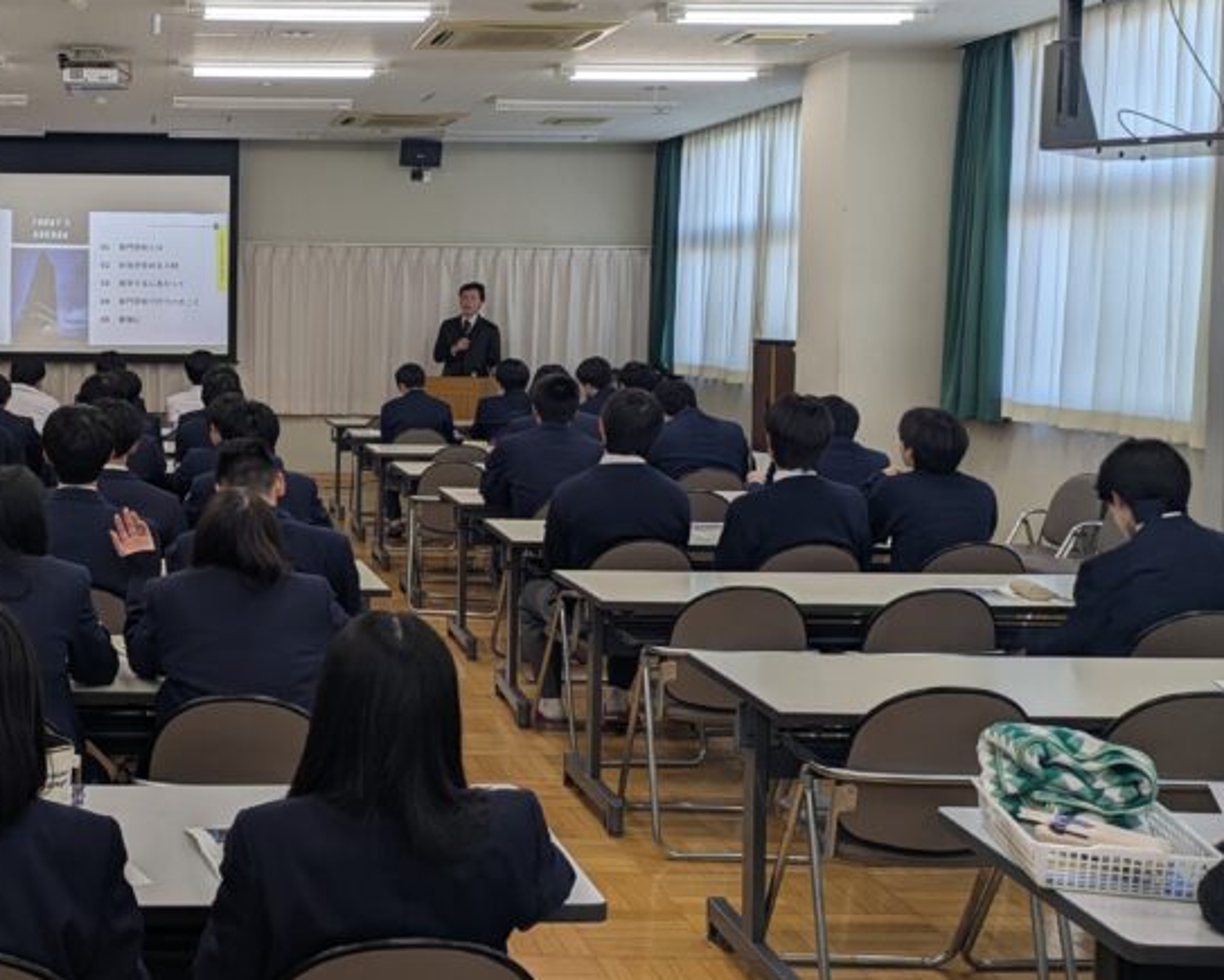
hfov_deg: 37.9
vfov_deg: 32.5
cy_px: 339
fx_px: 1667
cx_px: 147
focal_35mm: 46
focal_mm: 5.43
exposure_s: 1/327
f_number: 1.89
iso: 101
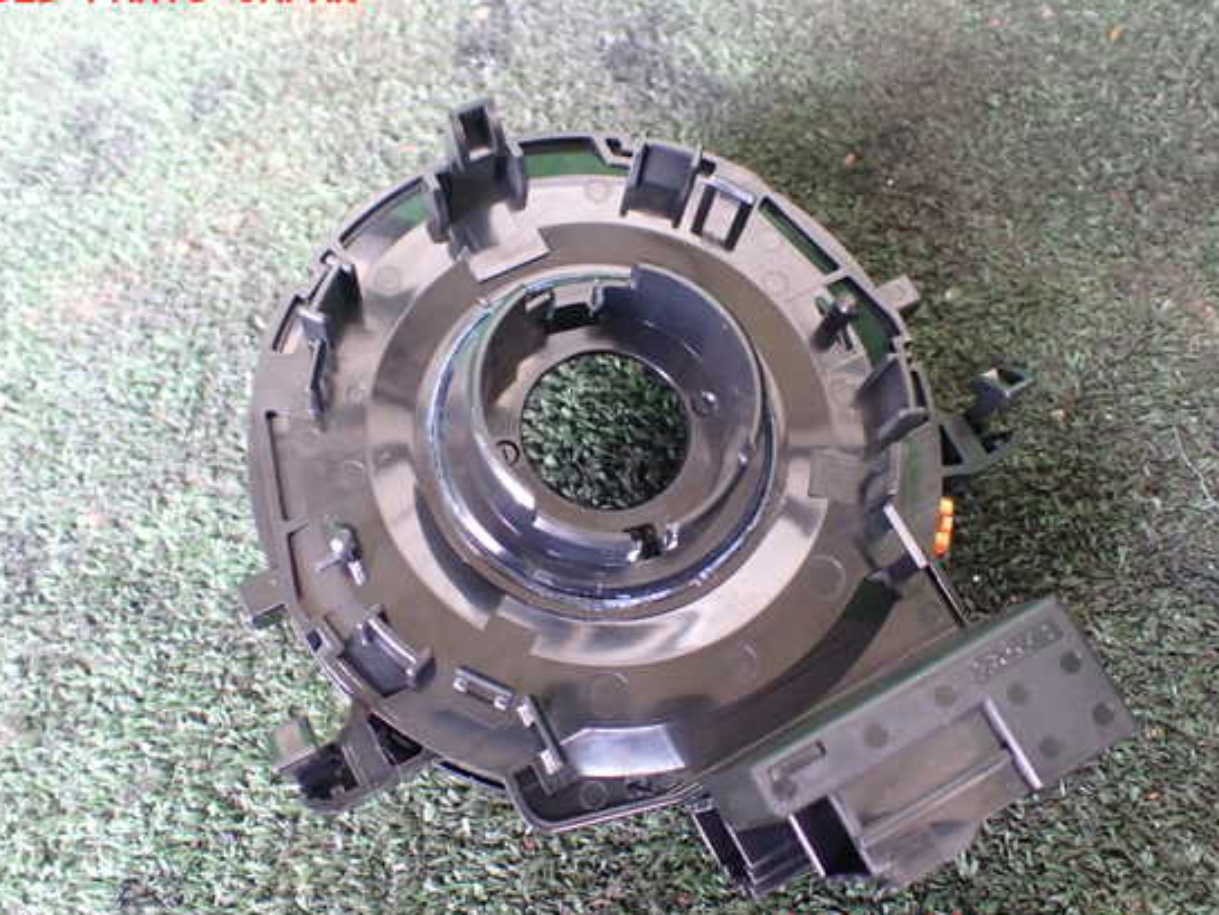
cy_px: 463
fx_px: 1162
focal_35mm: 33
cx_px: 622
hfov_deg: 55.3
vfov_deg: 43.0
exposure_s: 1/50
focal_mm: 5.4
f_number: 2.3
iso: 800
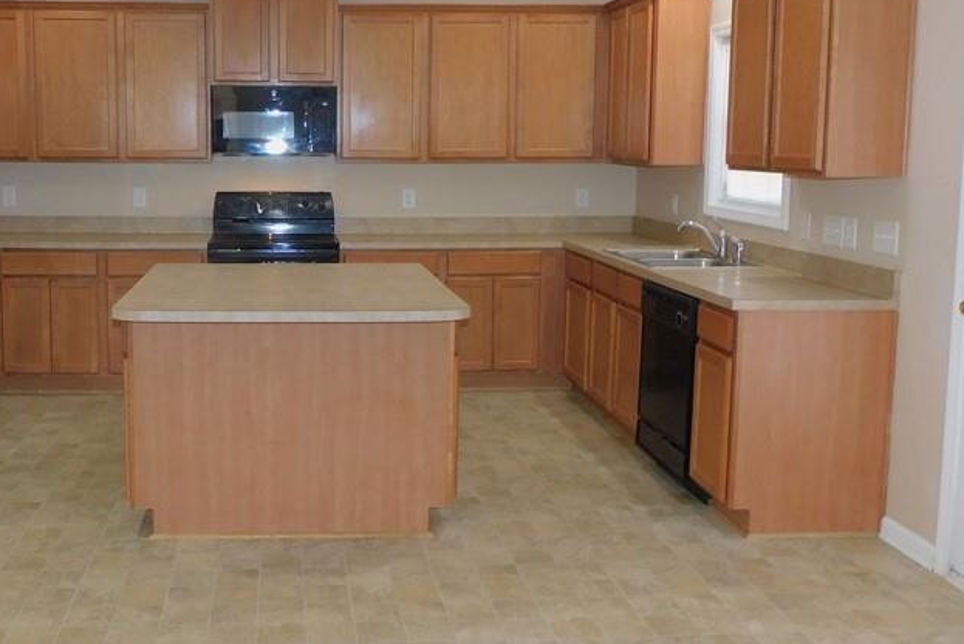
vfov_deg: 32.6
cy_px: 276
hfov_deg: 46.7
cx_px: 331
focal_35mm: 41
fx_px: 1098
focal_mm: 4.3
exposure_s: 1/30
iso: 220
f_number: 3.3
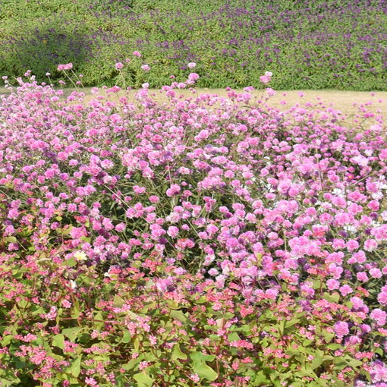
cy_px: 31
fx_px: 911
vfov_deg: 23.3
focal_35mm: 72
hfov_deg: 22.9
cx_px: -14
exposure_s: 1/250
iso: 200
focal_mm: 18
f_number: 10
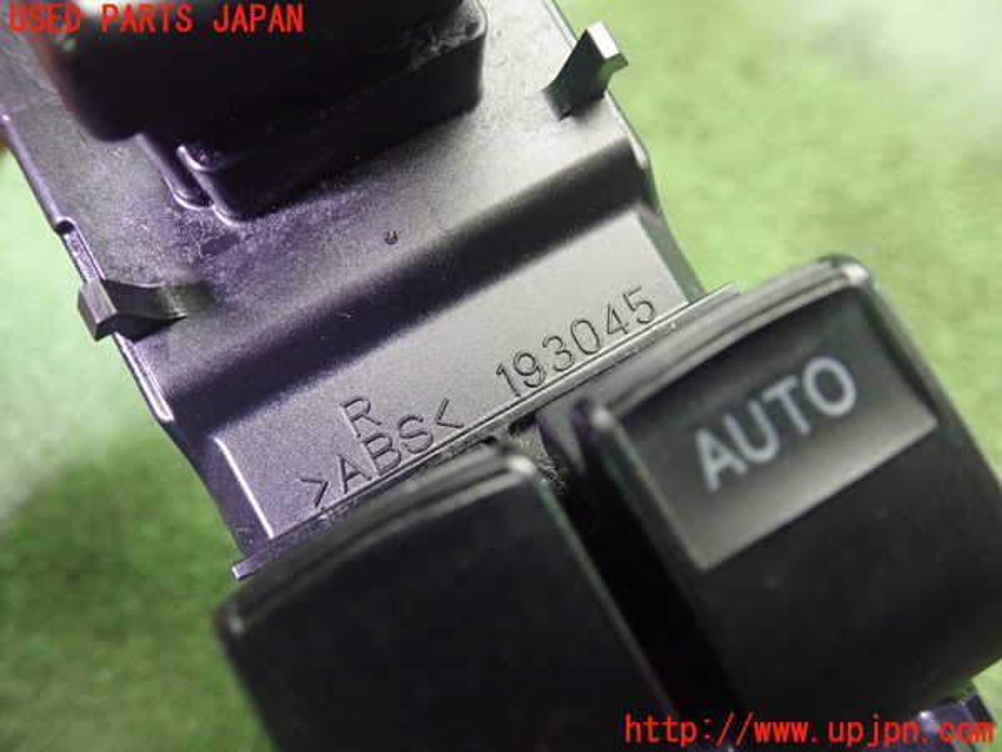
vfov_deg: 46.8
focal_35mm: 30
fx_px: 868
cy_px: 376
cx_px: 501
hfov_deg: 60.0
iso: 800
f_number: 2.3
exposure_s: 1/50
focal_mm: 5.5
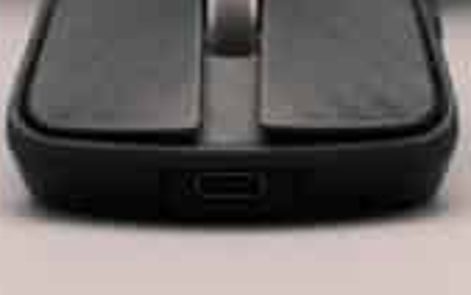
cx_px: 234
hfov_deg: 13.7
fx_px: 1966
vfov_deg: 8.6
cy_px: 45
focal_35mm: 153
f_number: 8
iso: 640
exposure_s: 1/125
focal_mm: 43.2
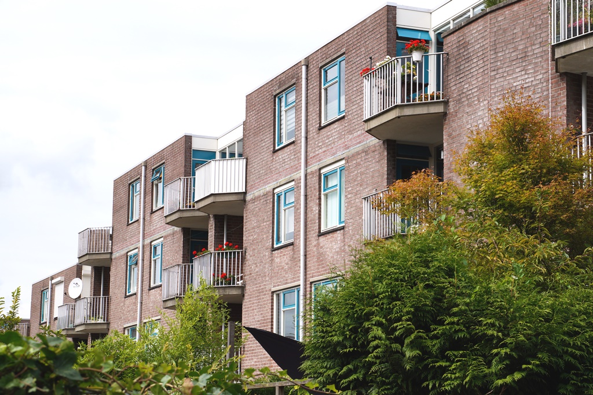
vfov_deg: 18.2
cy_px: 198
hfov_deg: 27.0
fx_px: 1235
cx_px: 296
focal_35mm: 75
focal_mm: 50
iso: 100
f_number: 11
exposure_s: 1/160
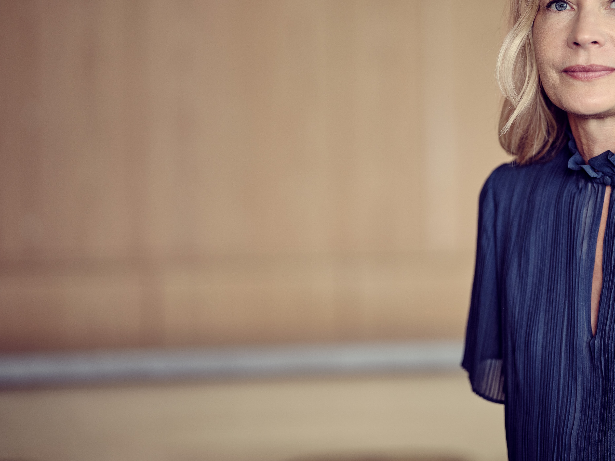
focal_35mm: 132
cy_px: 142
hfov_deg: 14.9
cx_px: 454
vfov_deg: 11.2
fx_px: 2345
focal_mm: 110
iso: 1000
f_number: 2
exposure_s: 1/400
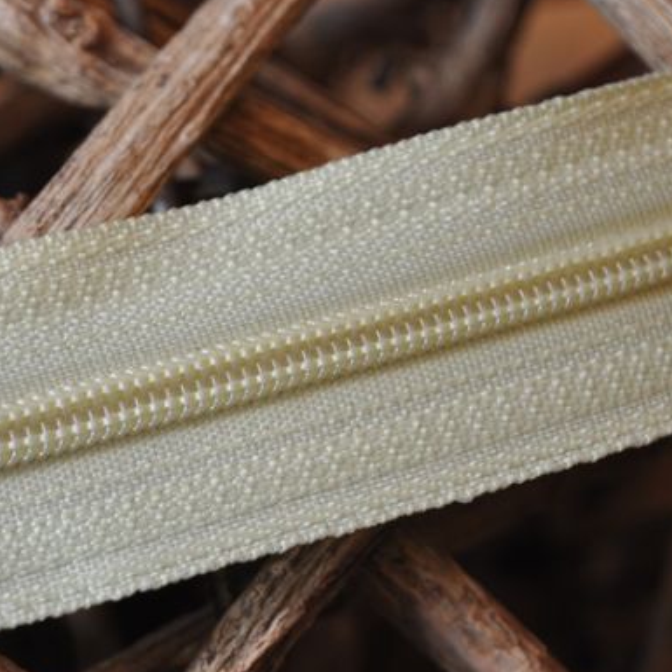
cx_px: 161
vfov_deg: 13.7
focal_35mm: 127
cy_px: 395
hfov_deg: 13.7
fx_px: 2789
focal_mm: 48
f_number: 5.3
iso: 400
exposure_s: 1/60
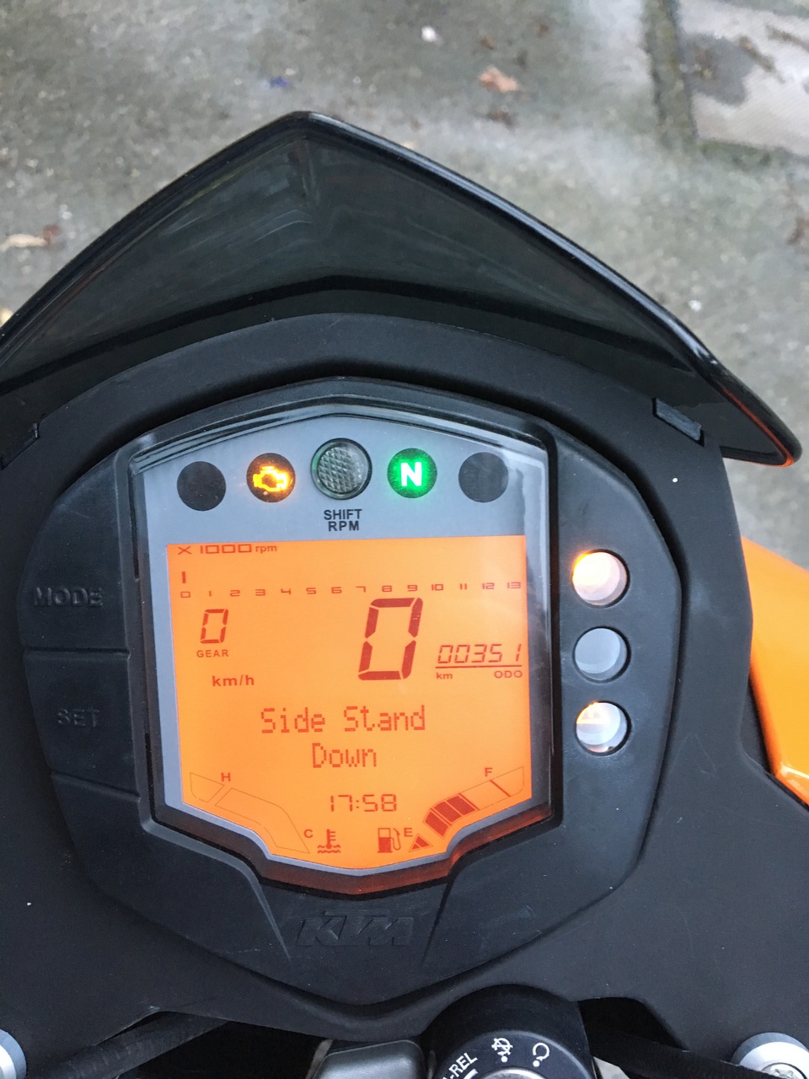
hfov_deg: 48.2
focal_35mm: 29
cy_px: 540
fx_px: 904
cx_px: 404
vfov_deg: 61.7
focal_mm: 4.15
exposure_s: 1/17
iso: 200
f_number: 2.2
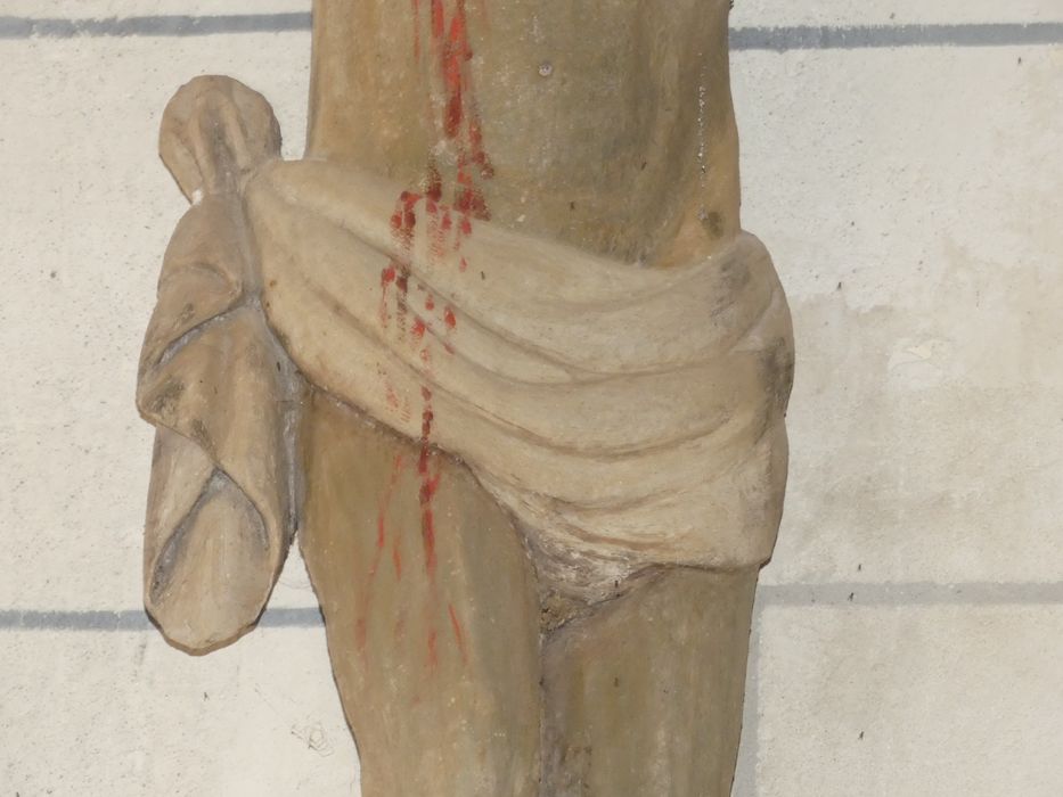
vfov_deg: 5.2
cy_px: 398
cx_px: 532
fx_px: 8753
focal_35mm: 285
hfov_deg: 6.9
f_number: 2.8
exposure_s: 1/80
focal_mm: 51.2
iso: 800
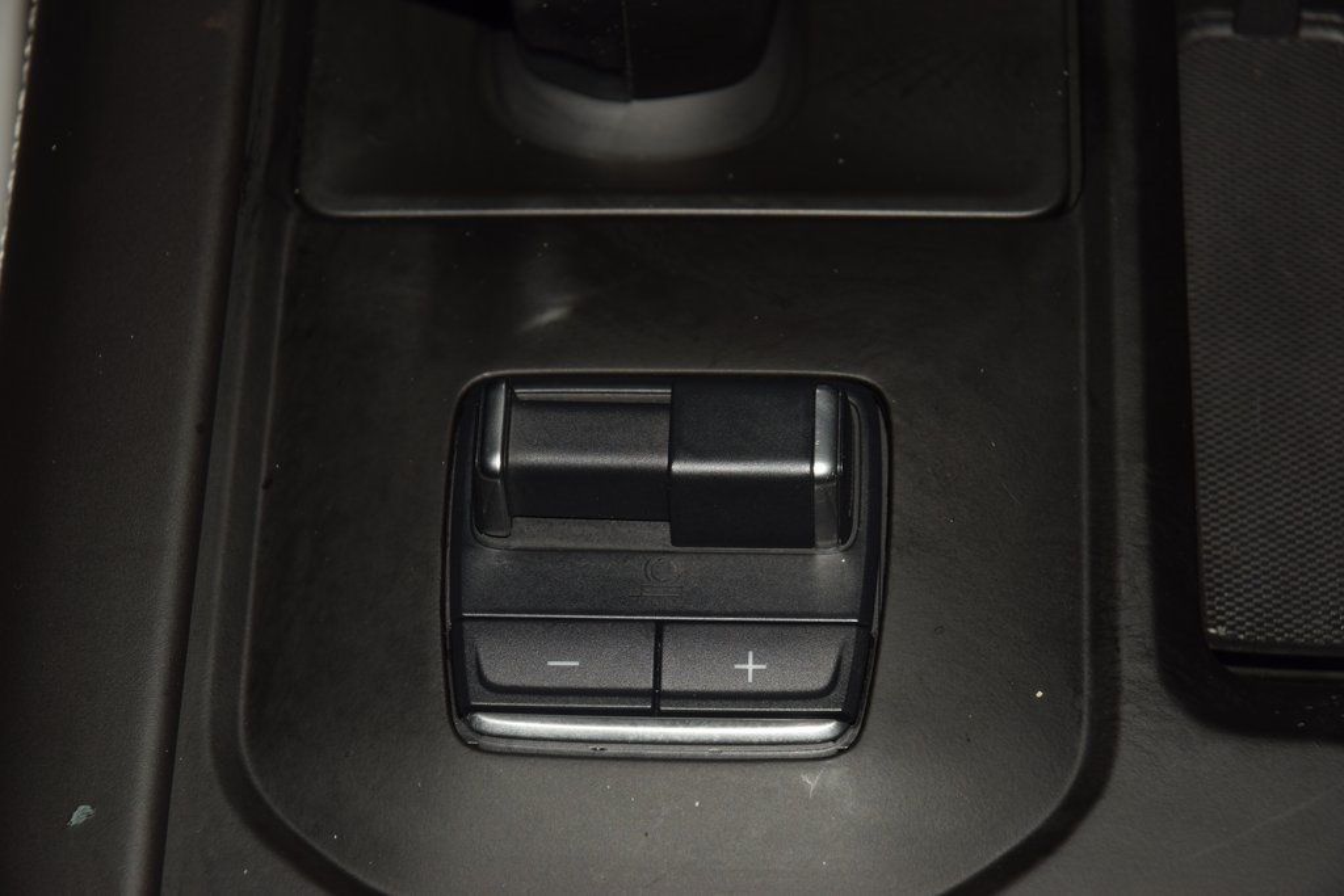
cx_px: 672
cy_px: 448
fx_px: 3920
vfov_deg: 13.0
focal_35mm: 105
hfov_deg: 19.5
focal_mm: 70
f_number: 8
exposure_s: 1/125
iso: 100
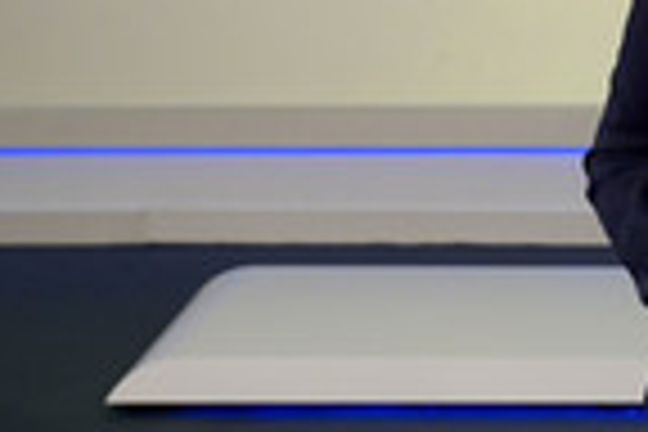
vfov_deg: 13.4
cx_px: 677
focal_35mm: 100
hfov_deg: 19.7
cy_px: -45
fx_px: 1800
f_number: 5
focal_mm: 32
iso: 1600
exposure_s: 1/160
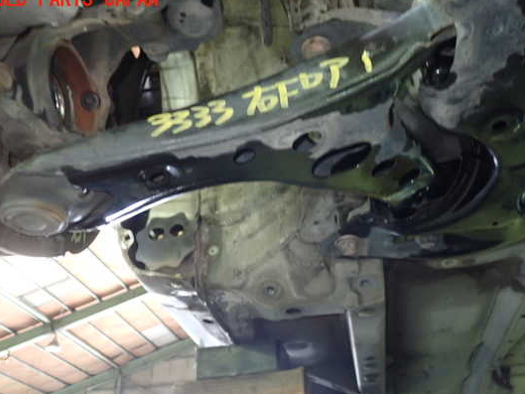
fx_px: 516
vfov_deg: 41.8
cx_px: 276
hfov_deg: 53.9
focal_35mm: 34
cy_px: 210
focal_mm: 5.4
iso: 800
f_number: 2.3
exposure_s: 1/25
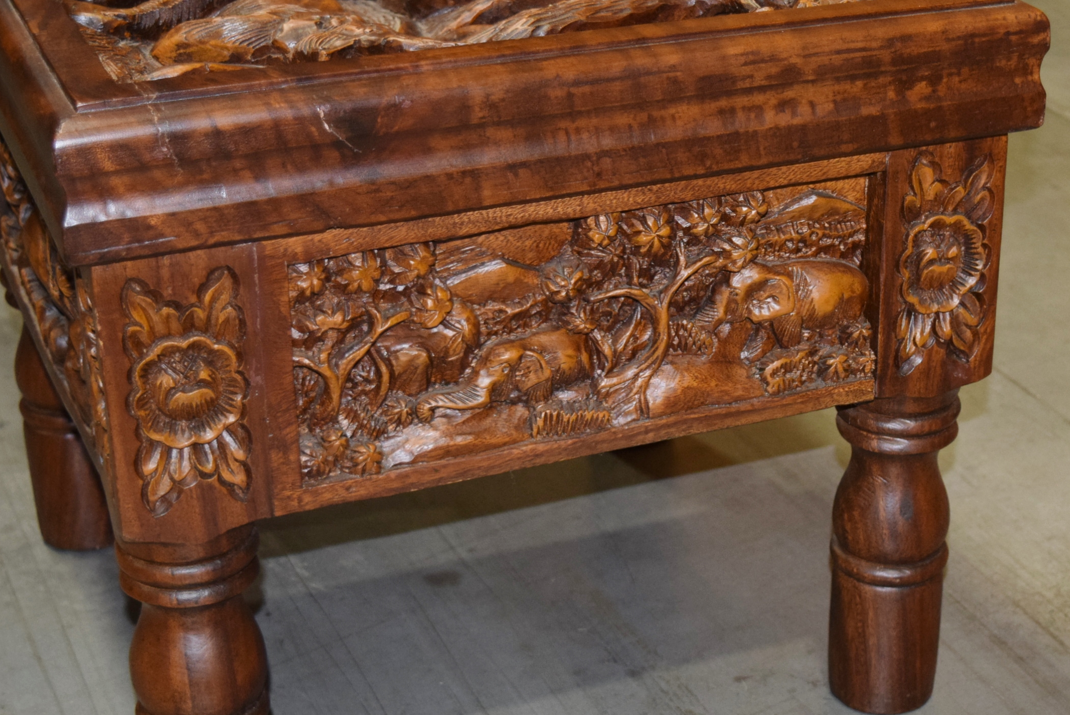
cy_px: 378
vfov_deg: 16.9
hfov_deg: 24.9
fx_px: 2409
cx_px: 720
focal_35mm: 81
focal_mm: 38
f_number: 4.8
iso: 1250
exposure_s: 1/30
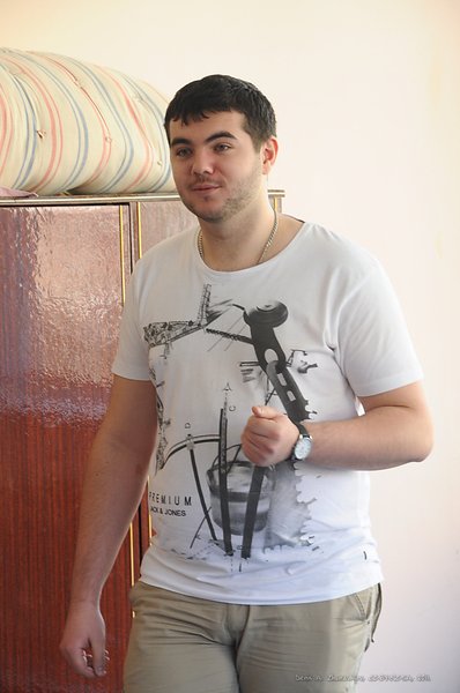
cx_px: 230
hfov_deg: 9.1
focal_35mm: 150
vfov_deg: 13.7
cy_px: 346
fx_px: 2885
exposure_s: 1/25
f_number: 8
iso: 500
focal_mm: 100
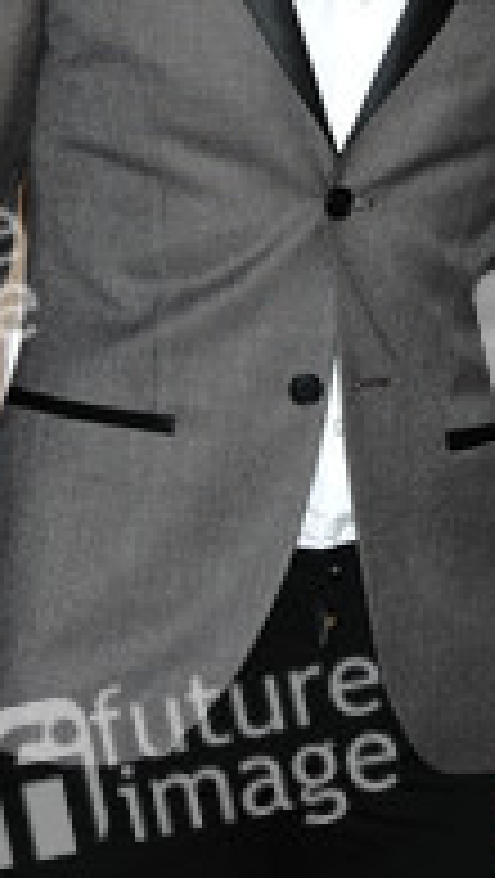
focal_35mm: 258
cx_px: 297
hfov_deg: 4.7
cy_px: 90
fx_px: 6007
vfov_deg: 8.3
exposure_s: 1/200
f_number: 4.5
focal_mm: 80
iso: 320
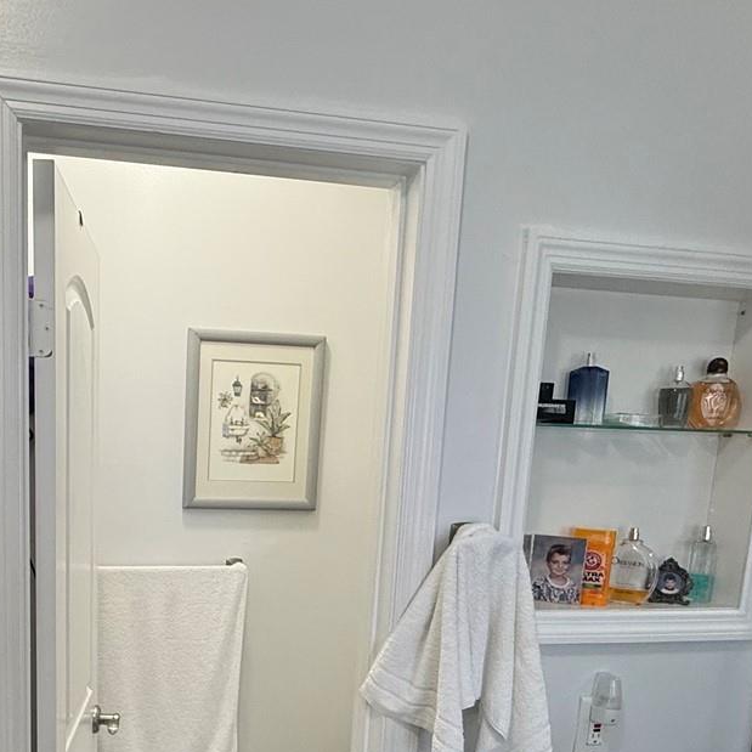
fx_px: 786
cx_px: 182
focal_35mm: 32
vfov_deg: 48.7
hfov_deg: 49.0
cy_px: 583
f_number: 2.2
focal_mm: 2.22
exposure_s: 1/60
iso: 200
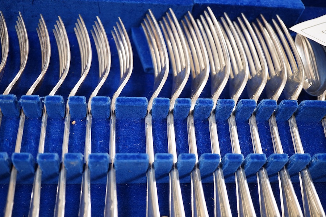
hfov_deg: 43.6
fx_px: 407
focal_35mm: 45
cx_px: 163
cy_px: 108
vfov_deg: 29.9
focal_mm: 30
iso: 1250
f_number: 3.5
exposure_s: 1/125
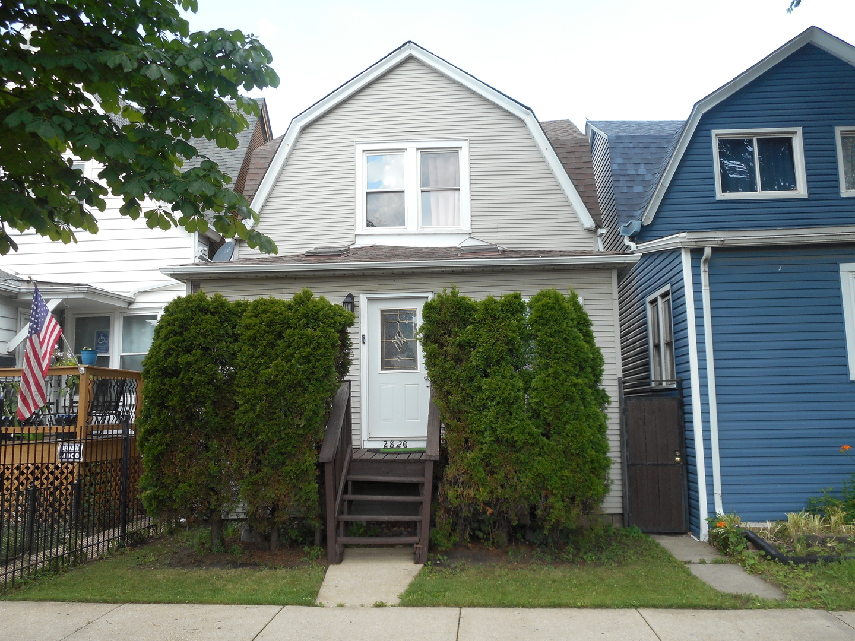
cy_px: 320
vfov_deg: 48.2
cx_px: 428
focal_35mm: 29
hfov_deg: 61.7
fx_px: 716
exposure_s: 1/125
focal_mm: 5.2
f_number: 4
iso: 80
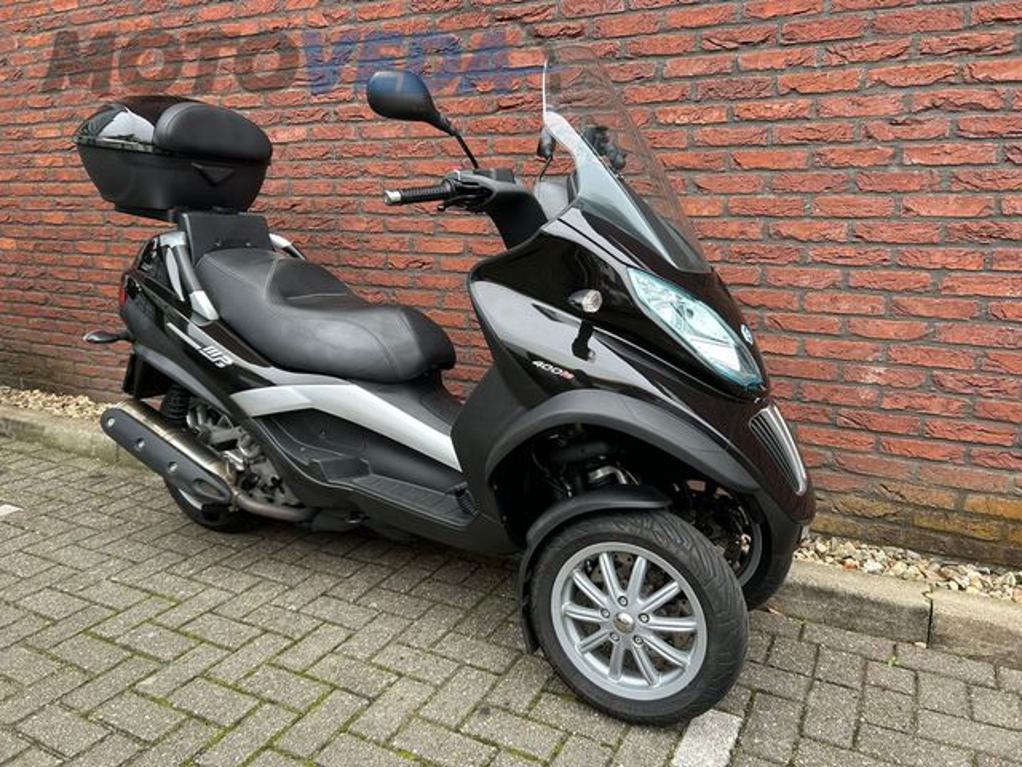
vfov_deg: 53.1
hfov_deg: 67.3
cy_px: 384
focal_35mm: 26
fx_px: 768
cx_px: 511
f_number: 1.5
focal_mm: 5.7
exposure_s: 1/121
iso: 80
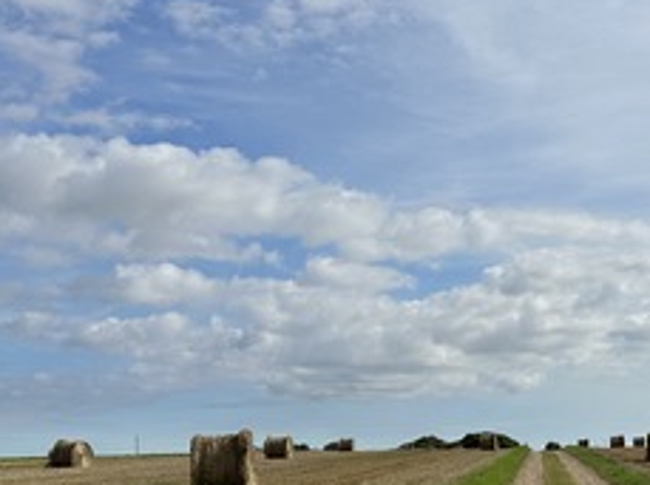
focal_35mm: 63
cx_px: 522
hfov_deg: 30.0
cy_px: 459
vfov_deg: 22.5
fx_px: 1181
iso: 80
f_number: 1.78
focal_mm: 6.86
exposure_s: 1/10753
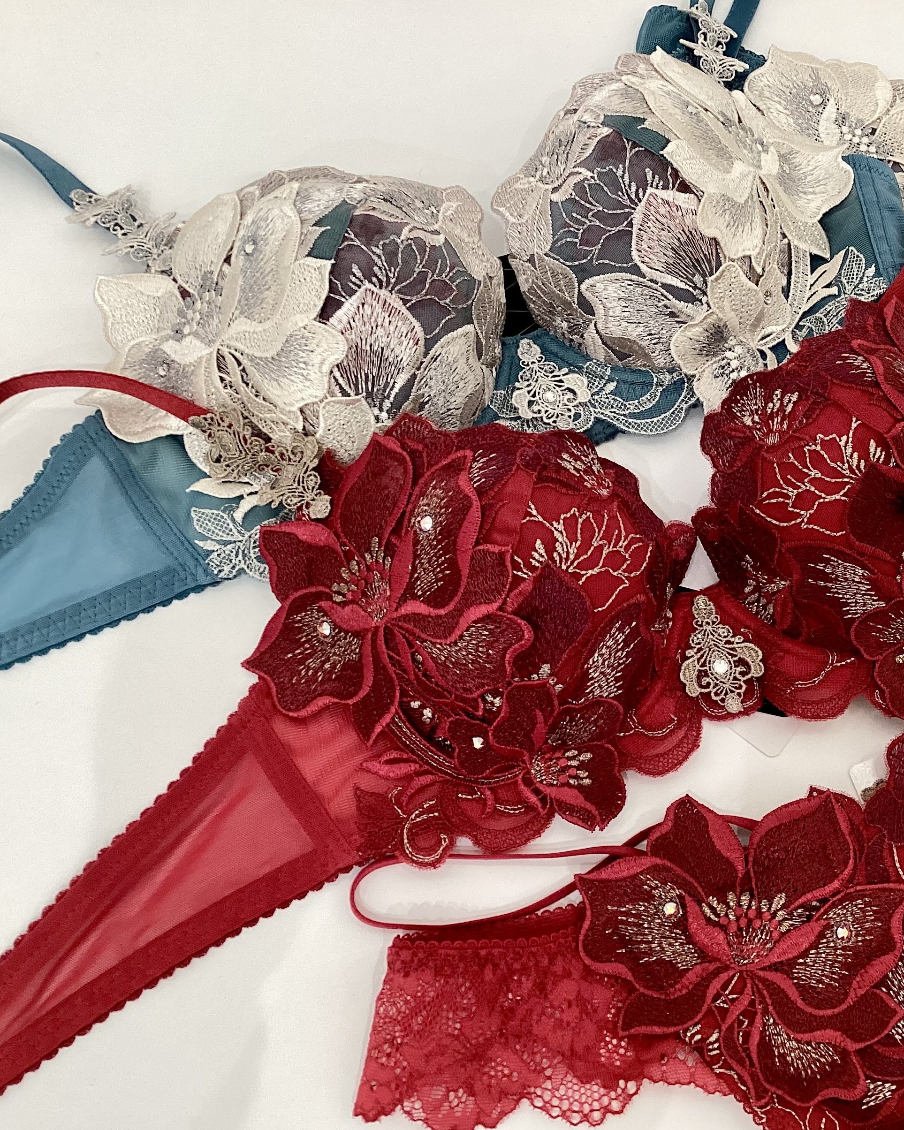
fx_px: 1371
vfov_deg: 44.8
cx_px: 705
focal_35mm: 41
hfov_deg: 35.5
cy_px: 566
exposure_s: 1/60
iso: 100
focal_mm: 3.3
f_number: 2.4
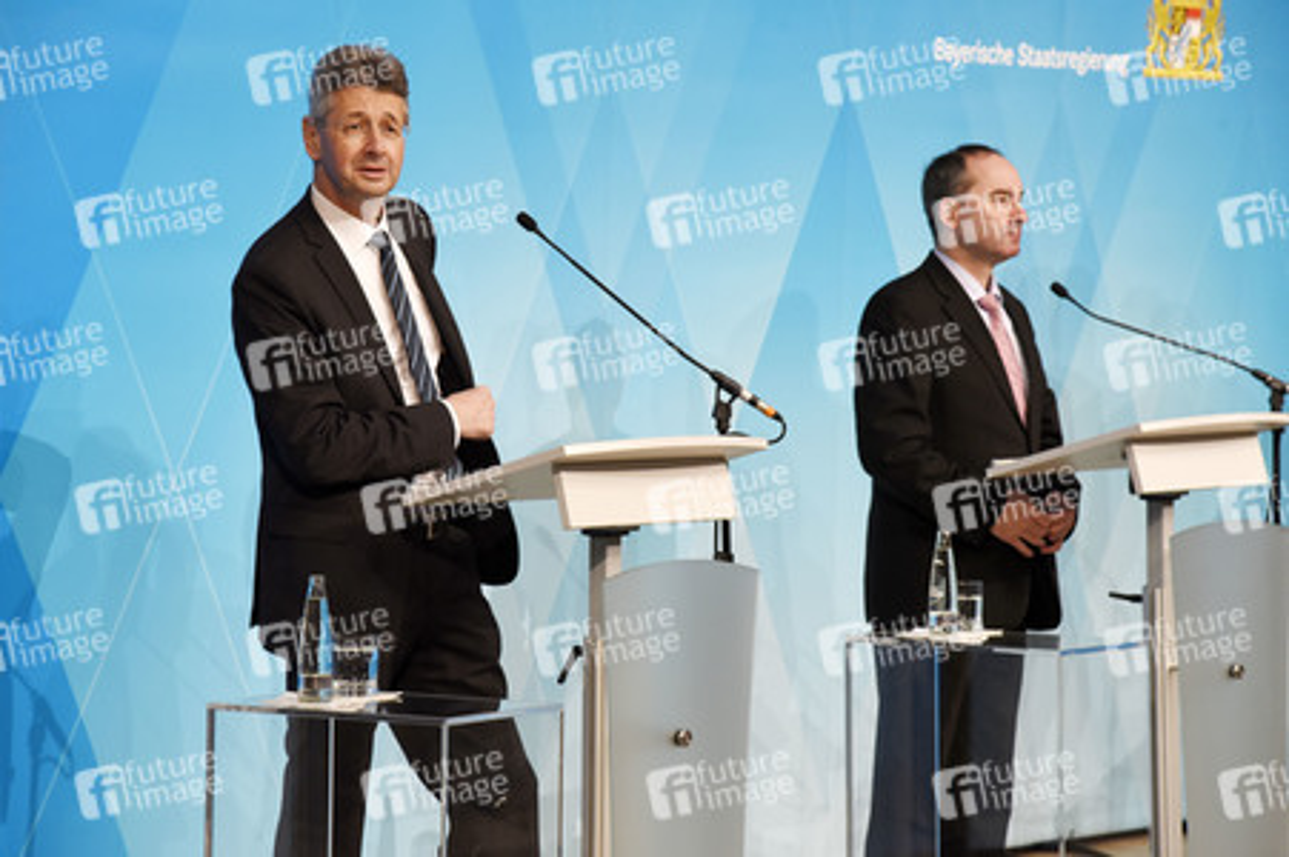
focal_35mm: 120
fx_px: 4293
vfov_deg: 11.4
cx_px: 644
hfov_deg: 17.1
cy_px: 428
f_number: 6.3
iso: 1600
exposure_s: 1/125
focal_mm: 120
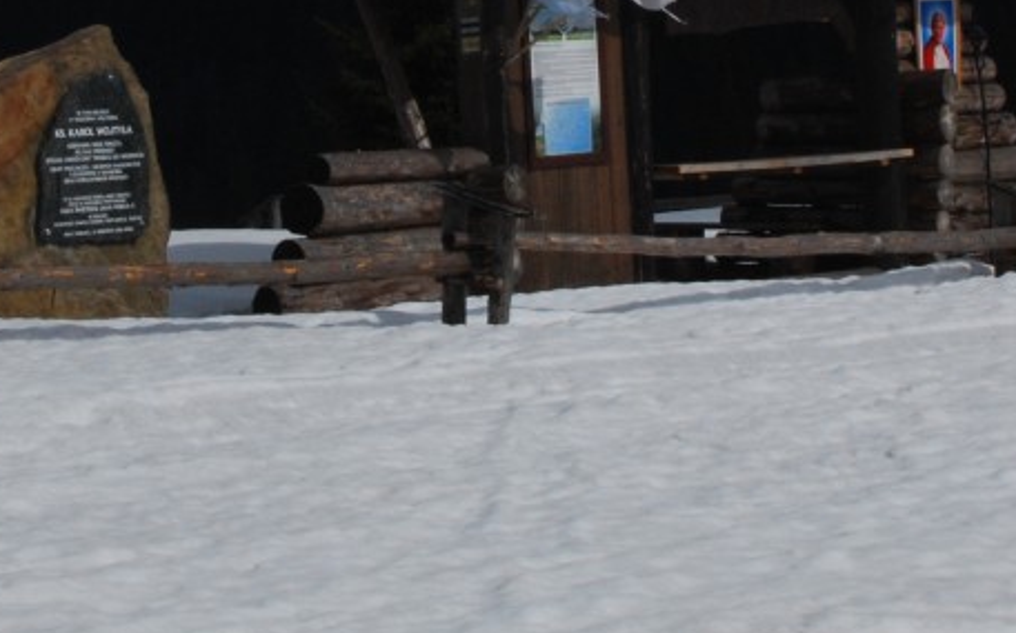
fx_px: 3772
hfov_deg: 15.3
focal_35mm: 136
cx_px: 440
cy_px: 0
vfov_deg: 9.5
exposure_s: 1/400
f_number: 22
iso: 400
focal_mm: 35
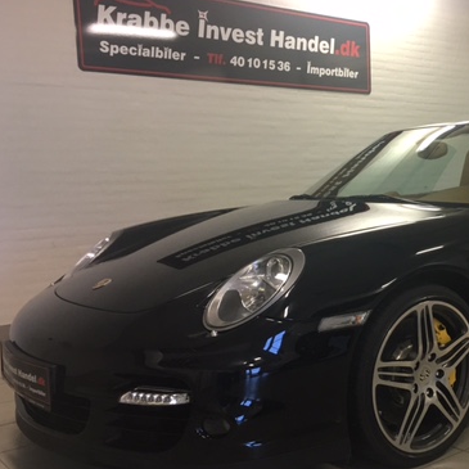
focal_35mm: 45
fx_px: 690
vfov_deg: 37.5
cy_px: 254
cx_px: 383
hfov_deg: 36.1
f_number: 2.2
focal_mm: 4.15
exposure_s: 1/30
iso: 100
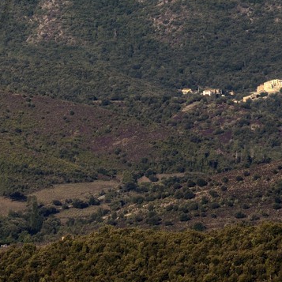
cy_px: -92
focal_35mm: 373
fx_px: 3438
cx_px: -306
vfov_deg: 4.7
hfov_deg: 4.6
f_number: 13
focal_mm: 98
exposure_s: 1/320
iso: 200
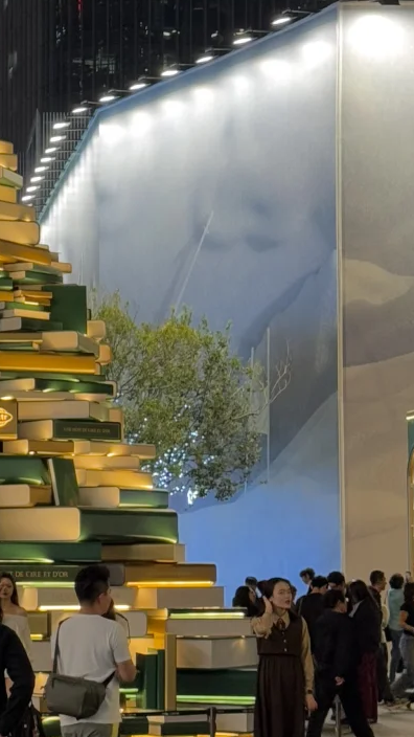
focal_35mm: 107
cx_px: -83
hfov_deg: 11.1
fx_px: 2088
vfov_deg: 19.7
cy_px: 120
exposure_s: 1/50
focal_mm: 6.76
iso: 125
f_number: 1.78
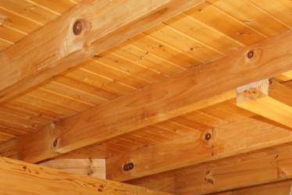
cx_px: 149
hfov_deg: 21.2
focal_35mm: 96
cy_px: 374
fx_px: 779
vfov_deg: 12.7
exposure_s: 1/60
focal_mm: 16
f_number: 2.8
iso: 200
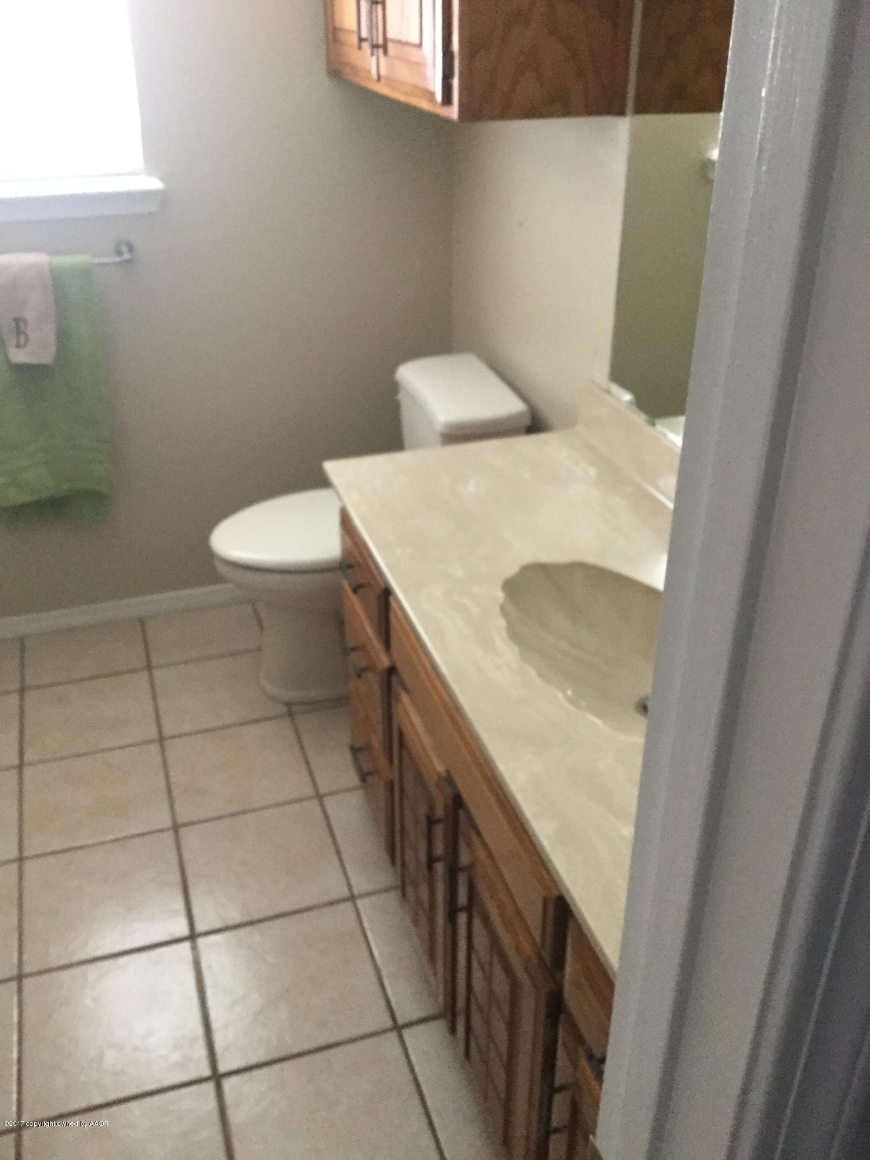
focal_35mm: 31
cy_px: 580
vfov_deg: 58.4
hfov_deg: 45.4
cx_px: 435
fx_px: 1039
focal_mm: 3.3
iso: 200
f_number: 2.4
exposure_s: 1/20
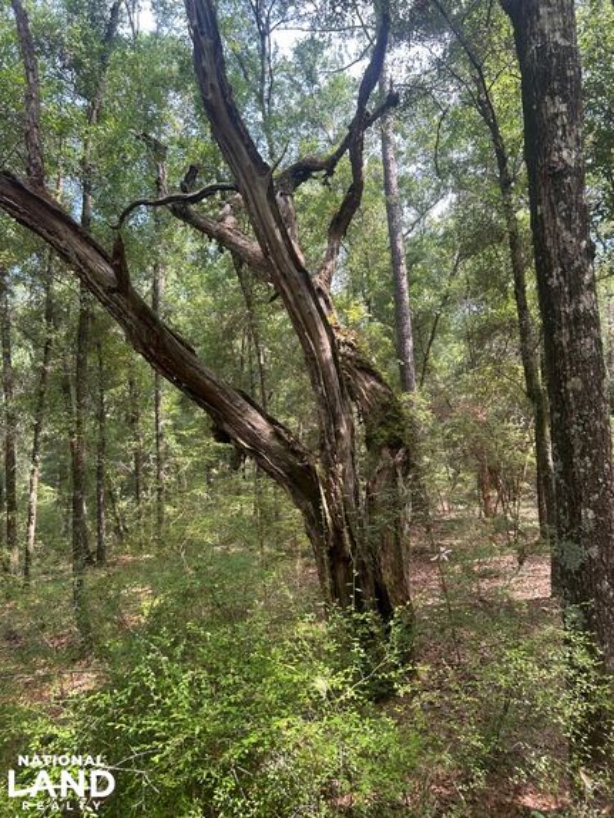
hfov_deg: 53.1
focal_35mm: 26
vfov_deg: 67.3
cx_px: 307
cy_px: 409
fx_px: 614
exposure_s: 1/200
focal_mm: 5.7
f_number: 1.5
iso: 40
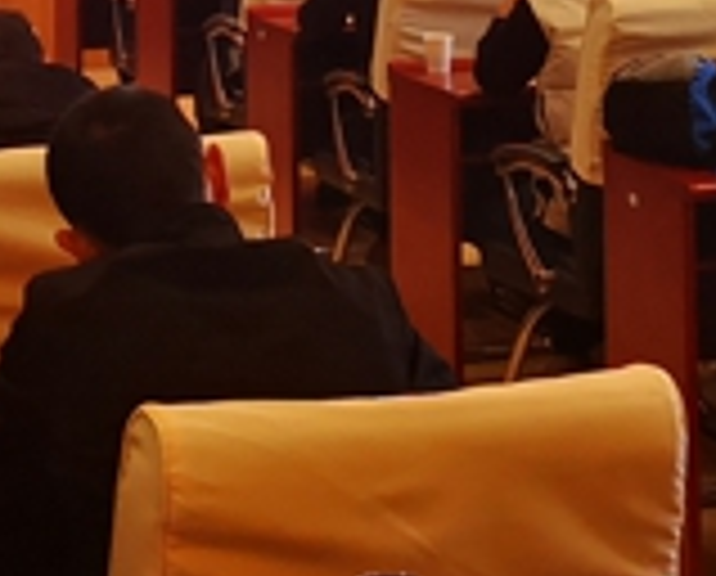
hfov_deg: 16.1
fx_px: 2528
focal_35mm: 119
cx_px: 275
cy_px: -338
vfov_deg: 12.3
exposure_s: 1/100
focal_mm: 4.75
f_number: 1.8
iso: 250
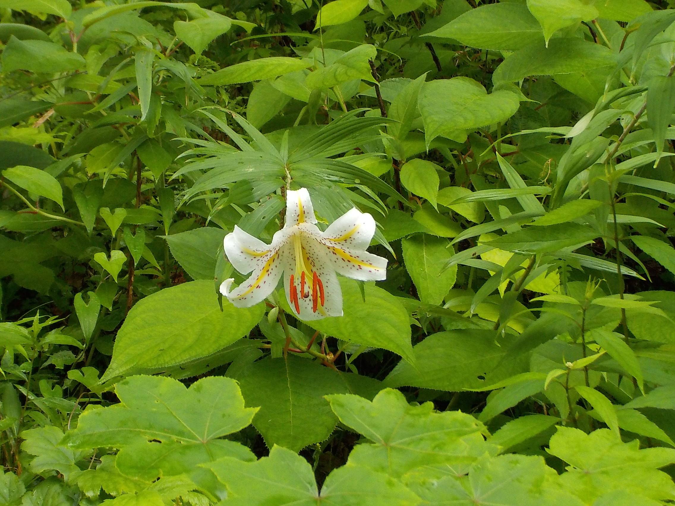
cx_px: 338
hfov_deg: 21.8
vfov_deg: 16.4
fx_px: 1755
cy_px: 253
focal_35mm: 90
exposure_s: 1/125
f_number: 5.9
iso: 280
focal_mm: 12.3
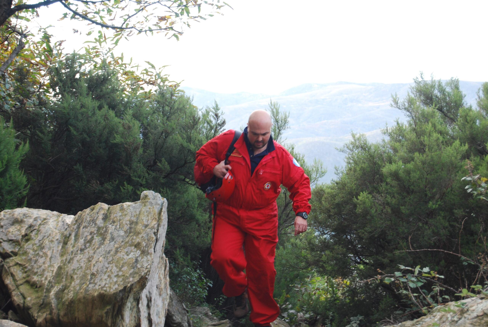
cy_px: 164
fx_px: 1120
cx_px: 244
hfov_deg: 24.6
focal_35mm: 82
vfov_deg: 16.6
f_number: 5.6
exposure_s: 1/40
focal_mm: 55
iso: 200
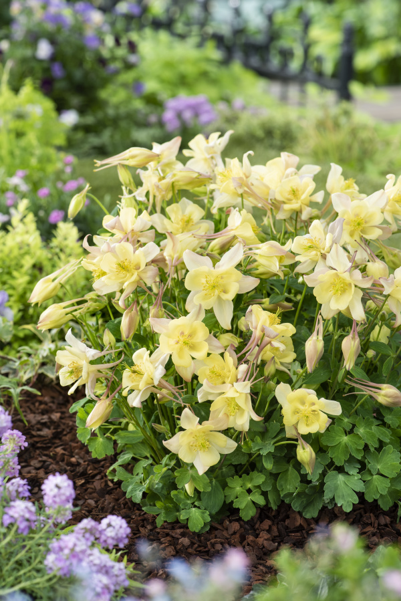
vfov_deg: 19.5
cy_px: 300
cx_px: 200
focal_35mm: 105
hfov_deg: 13.1
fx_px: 1753
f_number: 9
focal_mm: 105
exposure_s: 1/80
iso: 250
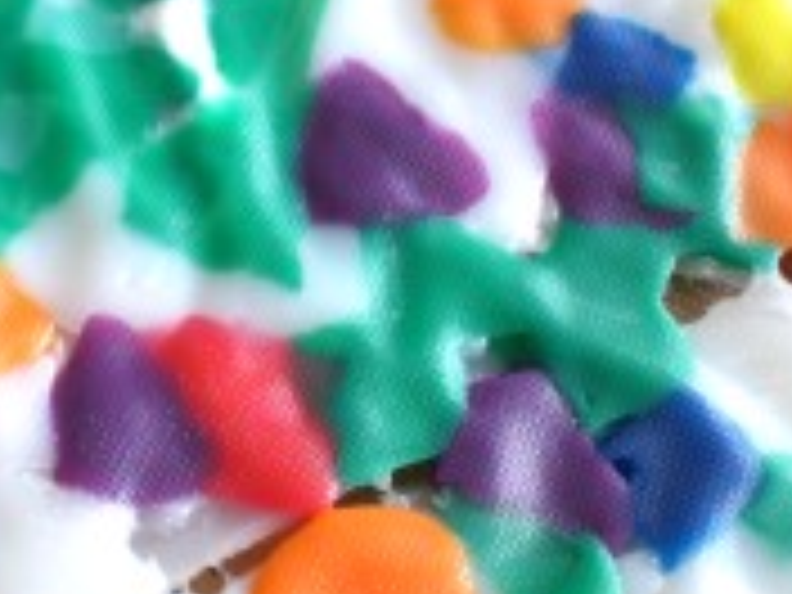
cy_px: 72
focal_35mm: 81
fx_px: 1853
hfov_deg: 24.0
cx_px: 256
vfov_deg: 18.0
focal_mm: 6.3
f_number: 3.1
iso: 100
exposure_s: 1/100
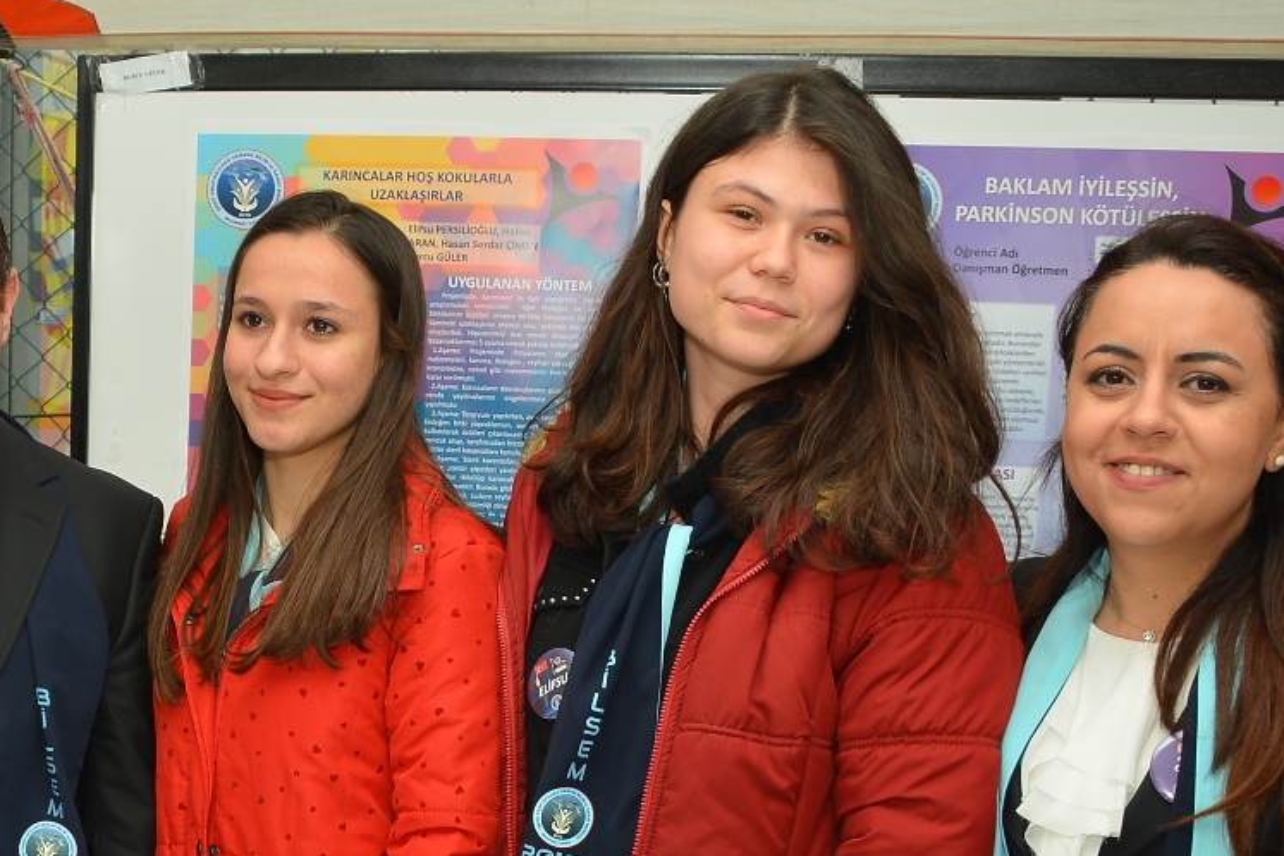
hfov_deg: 29.2
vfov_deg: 20.3
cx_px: 33
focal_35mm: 65
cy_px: 847
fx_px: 2318
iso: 100
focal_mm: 18
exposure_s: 1/200
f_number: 4
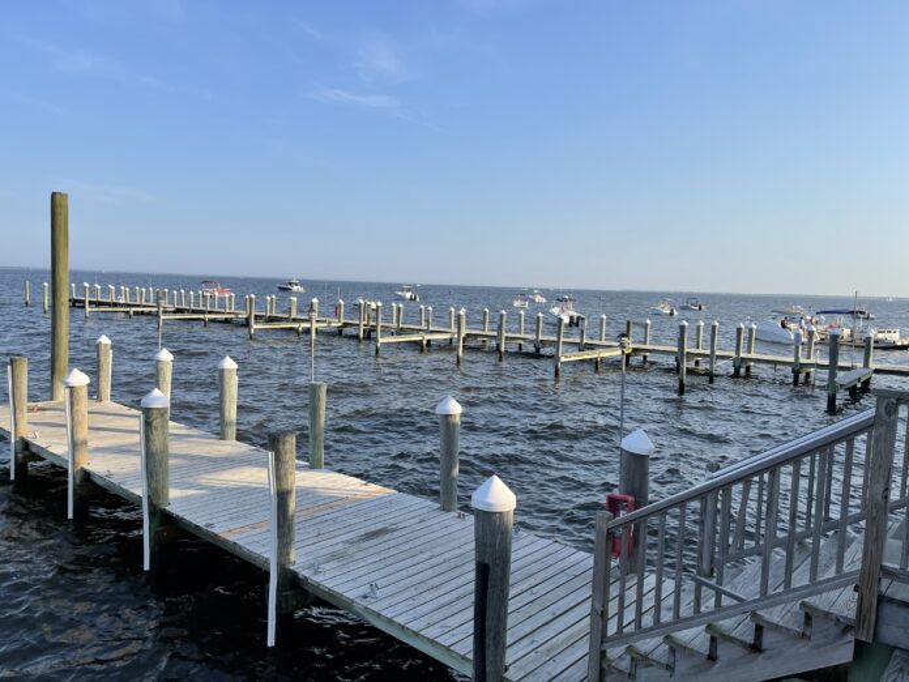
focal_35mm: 26
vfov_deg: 53.1
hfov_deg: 67.3
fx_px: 683
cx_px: 454
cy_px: 341
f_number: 1.6
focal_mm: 5.1
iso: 32
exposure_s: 1/2857
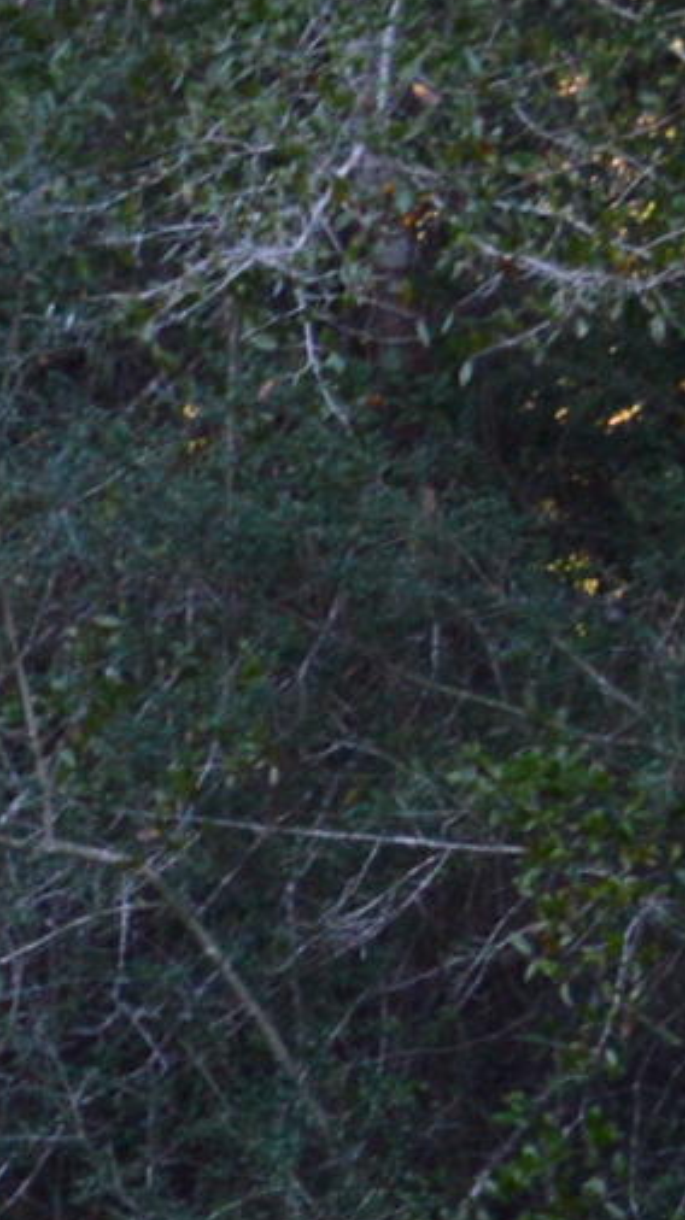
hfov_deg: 4.2
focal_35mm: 270
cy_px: 841
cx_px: -1968
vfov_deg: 8.0
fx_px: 8736
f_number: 8
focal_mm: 29
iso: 400
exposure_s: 1/60
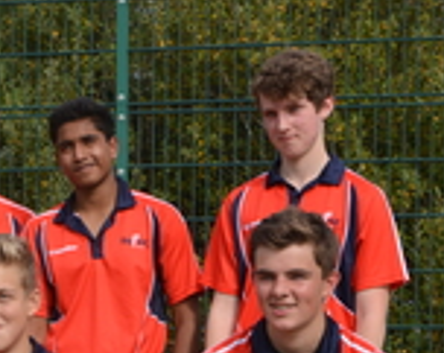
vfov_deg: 12.4
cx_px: -23
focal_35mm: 121
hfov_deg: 15.6
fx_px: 1582
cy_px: 457
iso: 125
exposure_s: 1/250
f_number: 8
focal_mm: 25
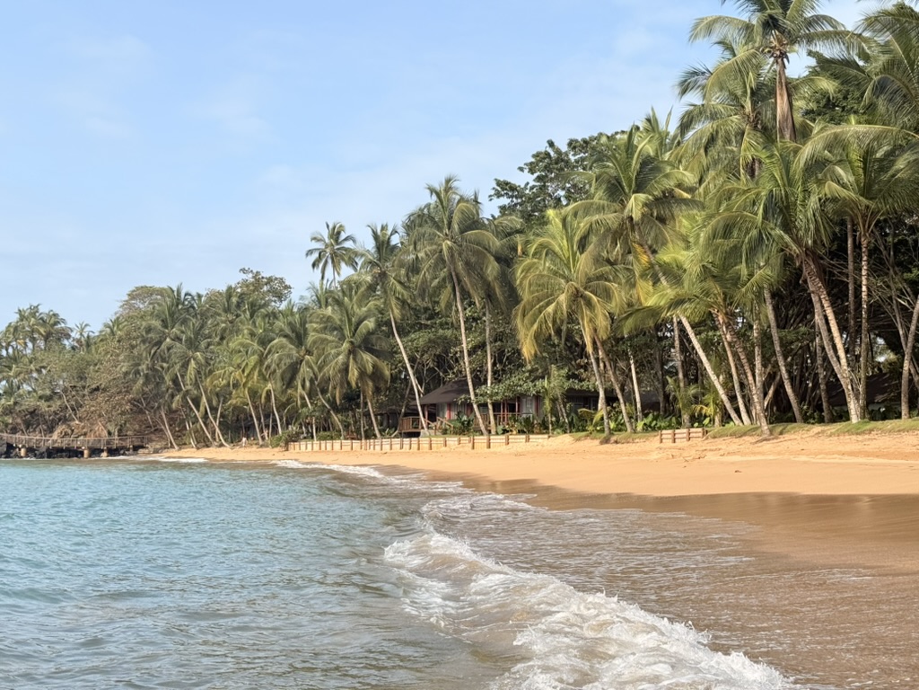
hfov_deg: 39.7
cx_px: 460
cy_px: 345
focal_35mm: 48
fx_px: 1274
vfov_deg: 30.3
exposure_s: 1/3378
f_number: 1.78
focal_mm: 6.76
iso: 64
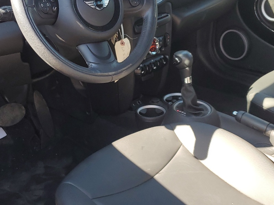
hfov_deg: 36.7
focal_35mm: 52
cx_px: 115
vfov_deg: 28.0
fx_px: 412
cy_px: 108
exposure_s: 1/227
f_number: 1.5
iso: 50
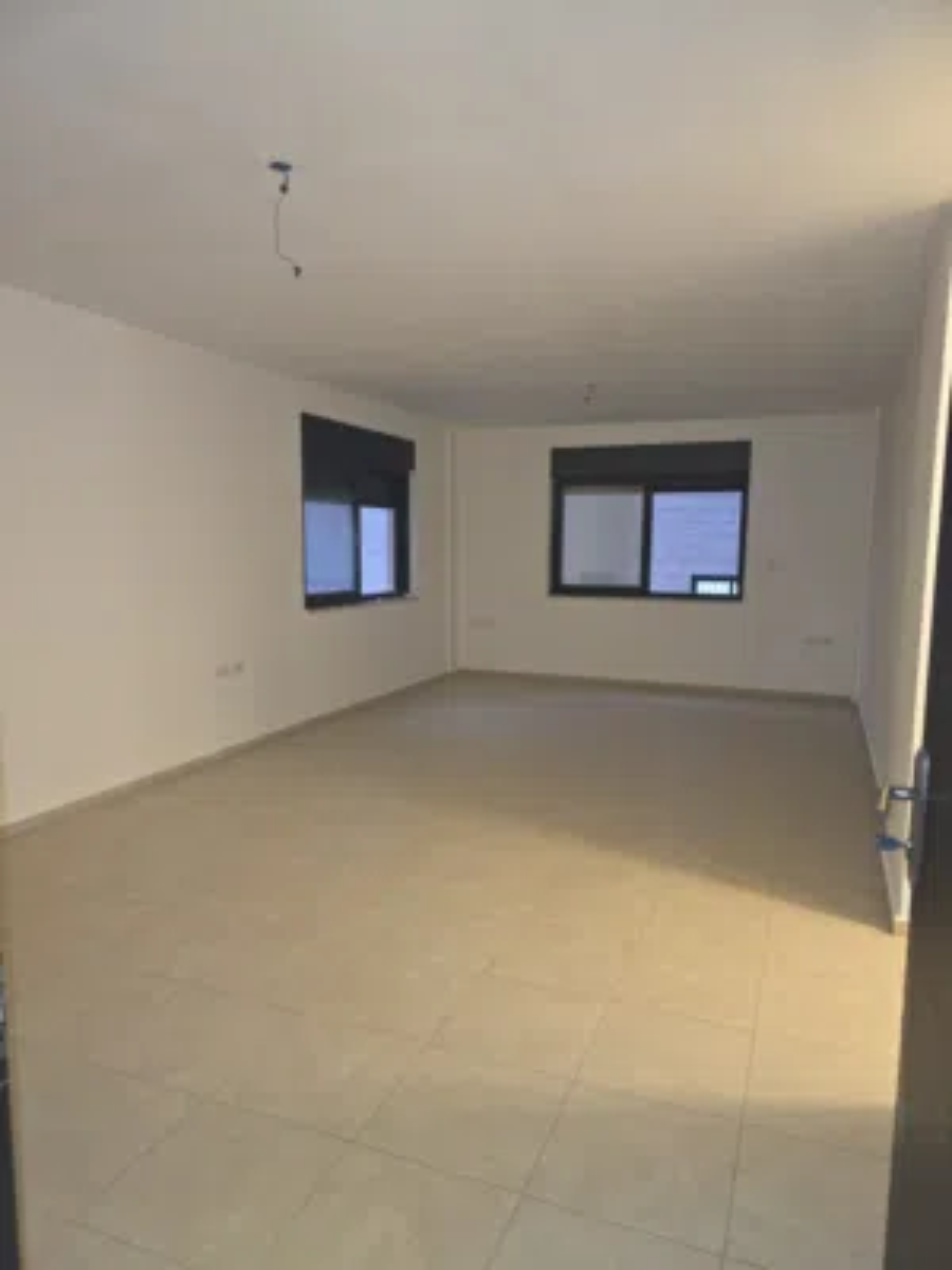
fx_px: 843
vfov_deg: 73.9
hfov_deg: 58.9
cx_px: 476
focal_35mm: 23
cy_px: 635
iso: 200
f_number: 1.7
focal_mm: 6.3
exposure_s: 1/12.5
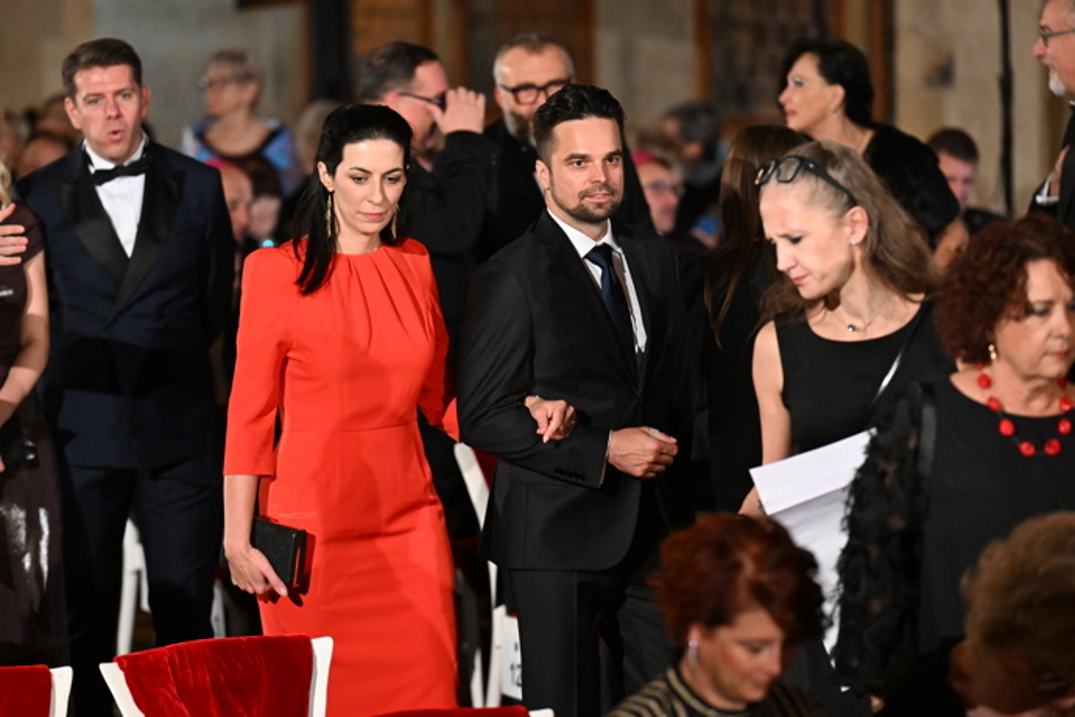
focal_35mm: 200
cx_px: 538
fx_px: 5972
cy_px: 358
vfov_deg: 6.9
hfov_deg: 10.3
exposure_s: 1/320
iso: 8000
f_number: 4
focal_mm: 200
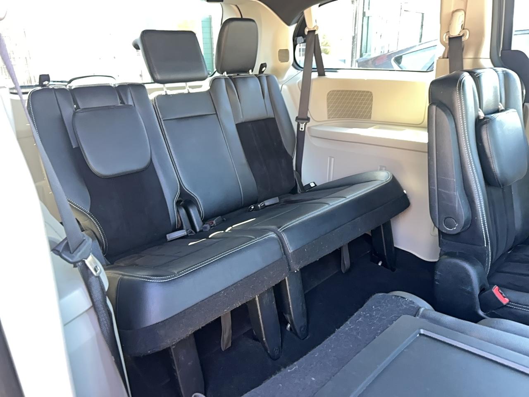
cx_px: 264
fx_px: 367
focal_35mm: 24
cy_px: 198
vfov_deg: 56.8
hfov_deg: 71.6
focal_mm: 6.86
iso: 320
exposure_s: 1/60
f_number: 1.78
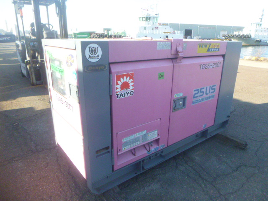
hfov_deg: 69.4
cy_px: 100
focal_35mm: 25
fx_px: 194
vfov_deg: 54.9
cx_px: 134
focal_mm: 4.5
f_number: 9
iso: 400
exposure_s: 1/400
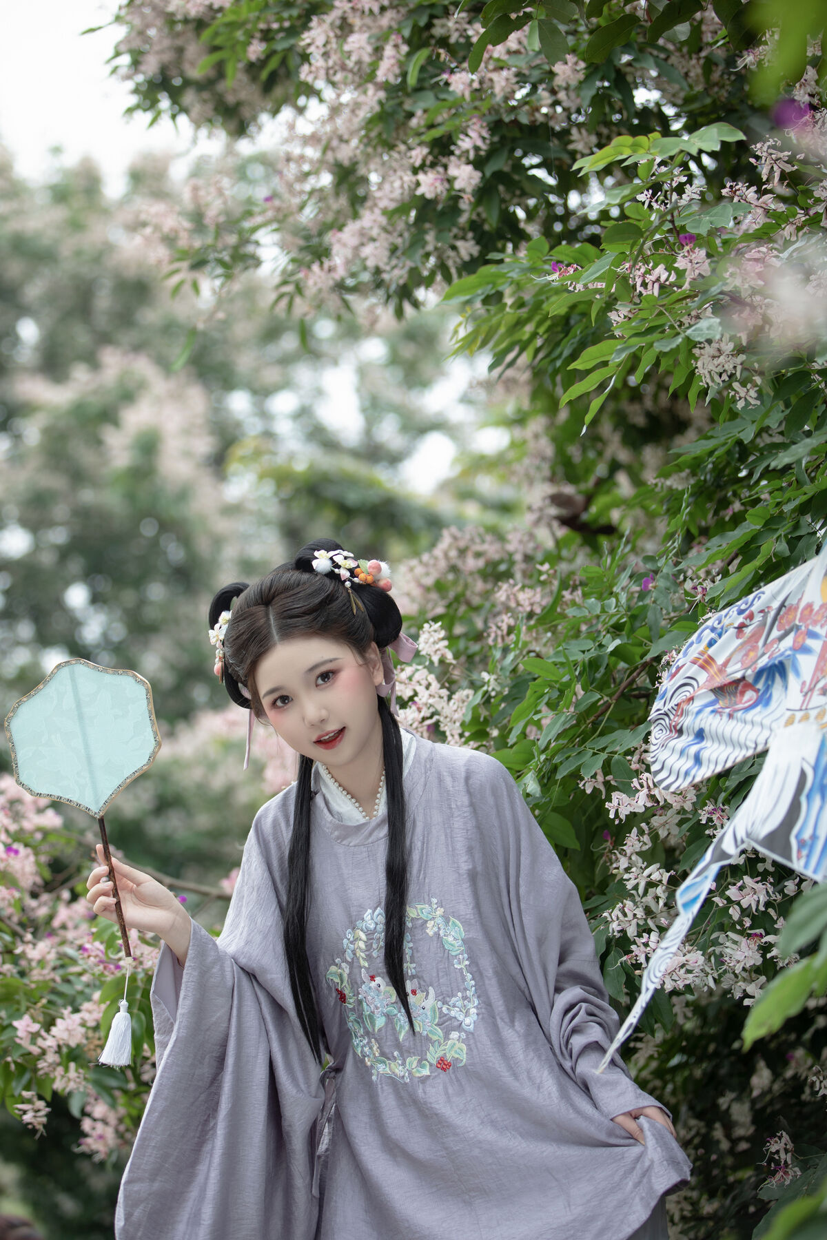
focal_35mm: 84
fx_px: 2894
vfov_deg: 24.2
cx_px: 414
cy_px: 620
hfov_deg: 16.3
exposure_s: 1/200
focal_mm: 85
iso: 160
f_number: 2.8
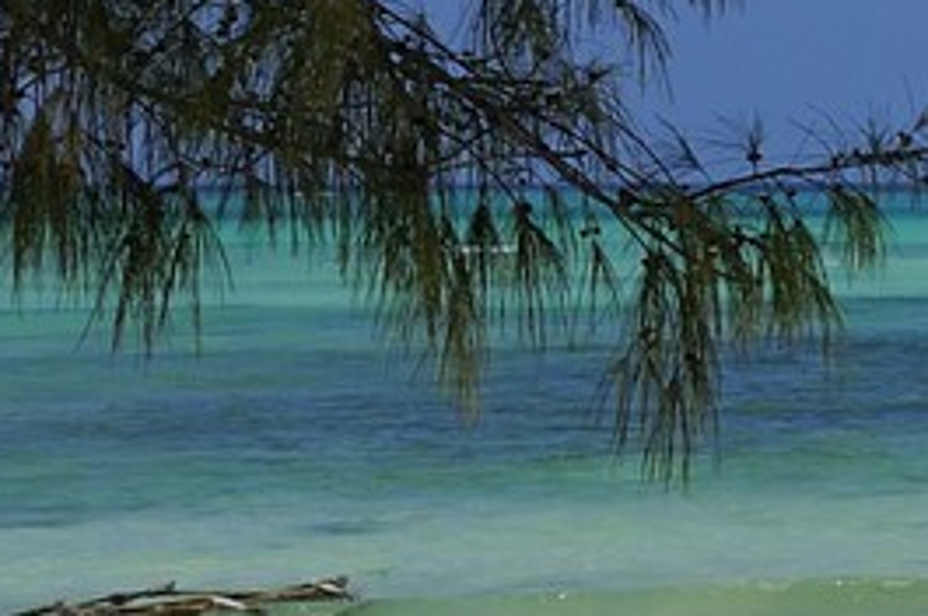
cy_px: 1012
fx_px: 4197
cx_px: 2724
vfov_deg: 8.2
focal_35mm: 163
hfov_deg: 9.8
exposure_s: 1/320
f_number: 13
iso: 200
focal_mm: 27
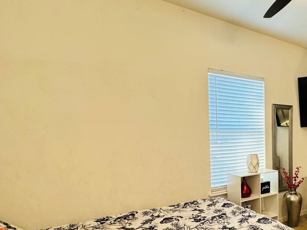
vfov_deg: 50.6
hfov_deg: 58.7
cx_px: 258
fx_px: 239
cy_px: 150
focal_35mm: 27
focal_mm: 2.22
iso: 320
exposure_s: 1/60
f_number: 2.2
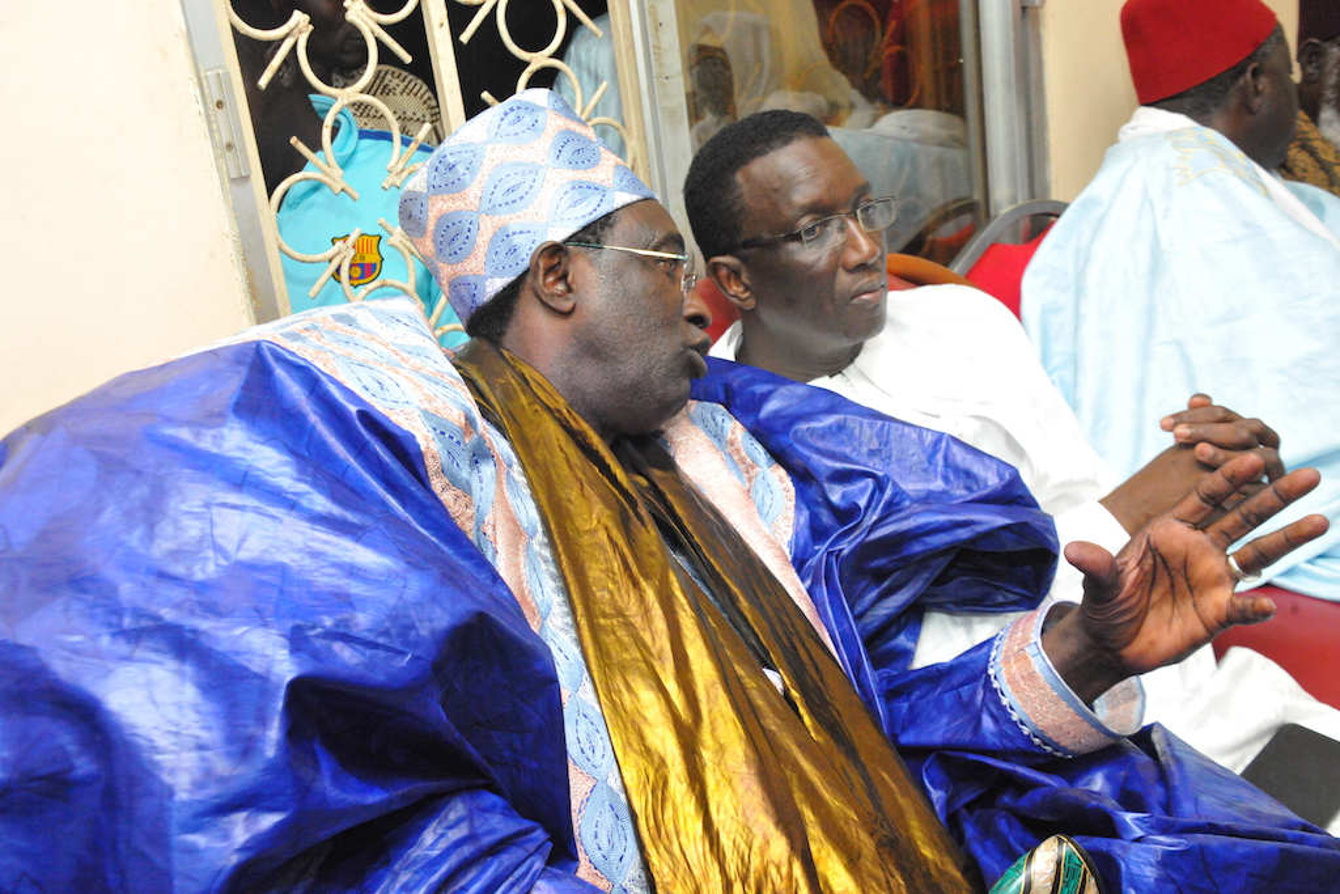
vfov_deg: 30.5
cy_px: 447
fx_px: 1638
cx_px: 670
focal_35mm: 44
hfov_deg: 44.5
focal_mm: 44
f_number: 9
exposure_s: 1/100
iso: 6400
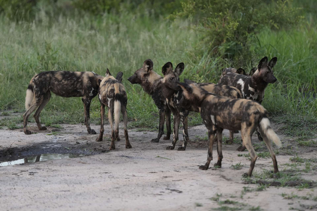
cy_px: 106
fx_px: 1506
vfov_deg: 8.0
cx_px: 158
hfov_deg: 12.0
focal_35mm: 171
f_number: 2.8
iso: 640
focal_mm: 171
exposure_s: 1/800
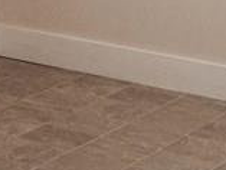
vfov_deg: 7.8
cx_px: -132
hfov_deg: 10.1
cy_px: 157
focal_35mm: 189
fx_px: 1235
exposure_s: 1/15
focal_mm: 4.15
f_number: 2.2
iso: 50
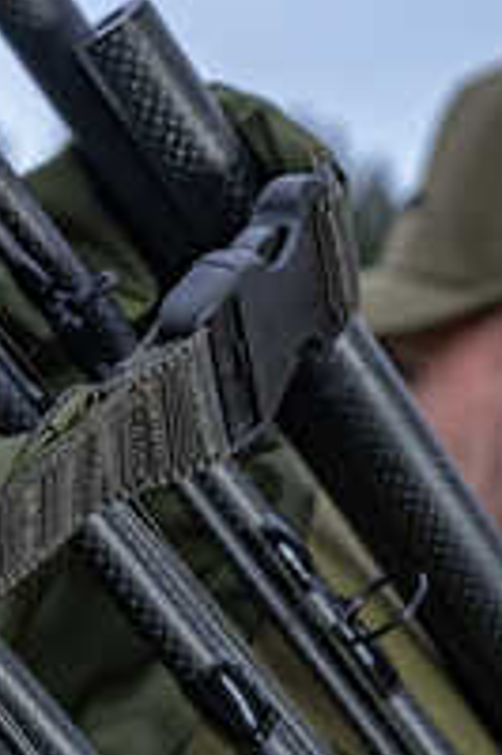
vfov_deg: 18.6
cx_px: 132
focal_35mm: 110
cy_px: 438
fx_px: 2307
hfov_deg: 12.4
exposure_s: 1/100
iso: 250
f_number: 6.3
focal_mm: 36.7
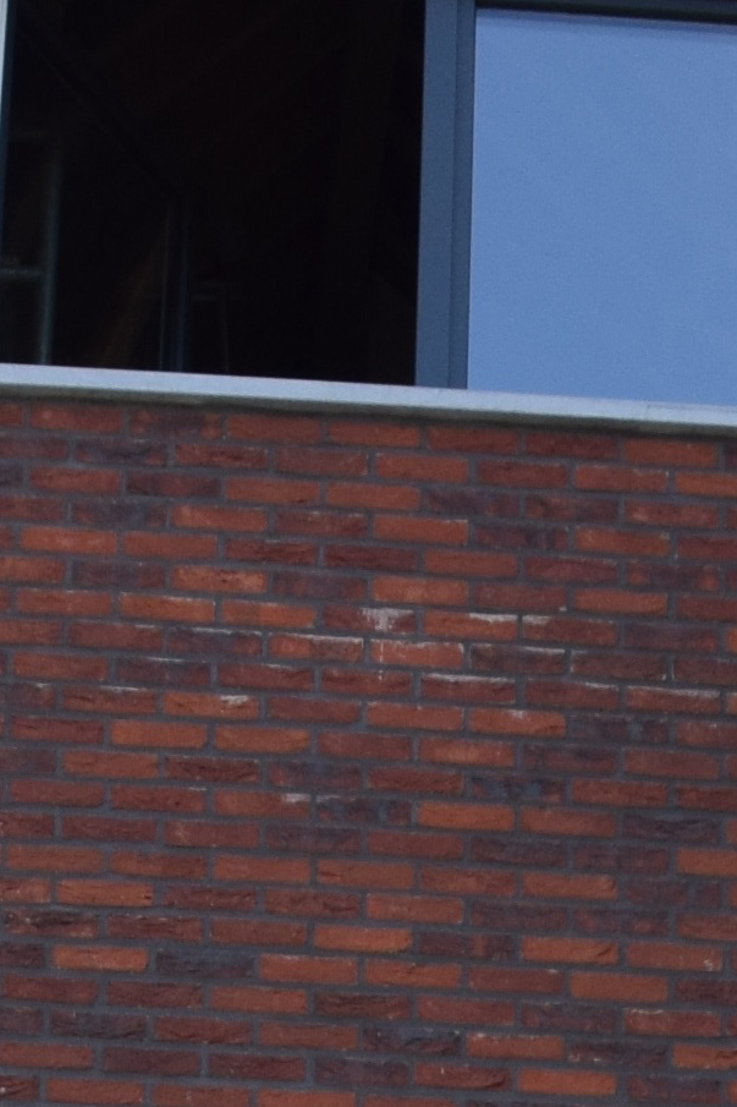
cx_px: 329
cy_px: 1633
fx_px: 5498
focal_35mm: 179
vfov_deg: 11.1
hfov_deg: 7.7
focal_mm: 18
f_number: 8
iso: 250
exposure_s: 1/250
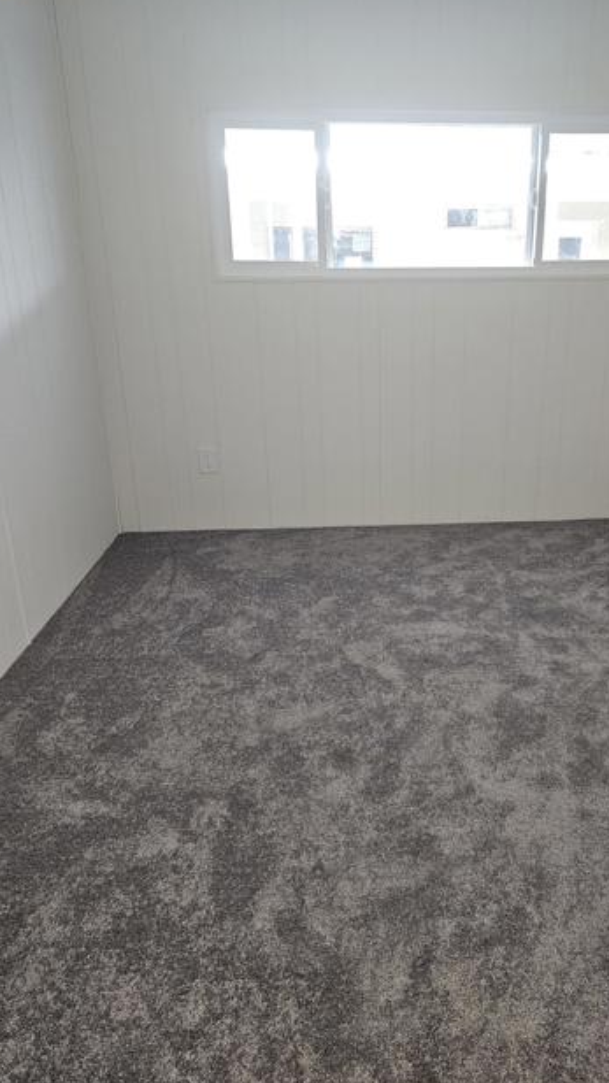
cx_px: 393
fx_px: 747
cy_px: 539
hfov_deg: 43.9
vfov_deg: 71.9
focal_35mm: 26
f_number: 1.7
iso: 125
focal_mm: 6.3
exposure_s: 1/60
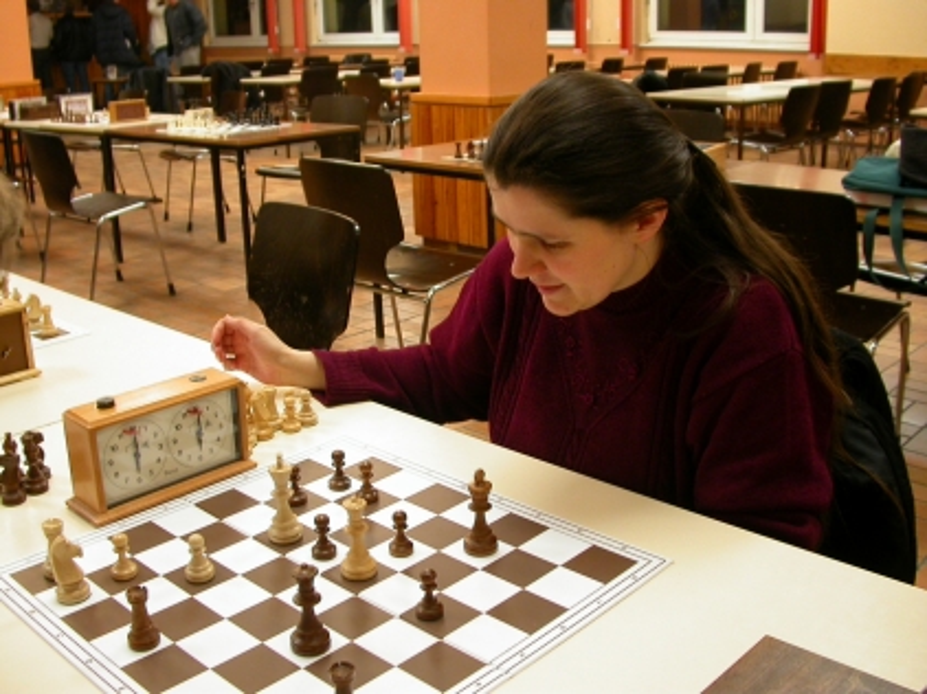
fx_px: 1017
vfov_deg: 37.7
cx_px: 464
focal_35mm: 38
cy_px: 347
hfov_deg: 49.0
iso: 100
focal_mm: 7.85
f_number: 2.6
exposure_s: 1/8.4
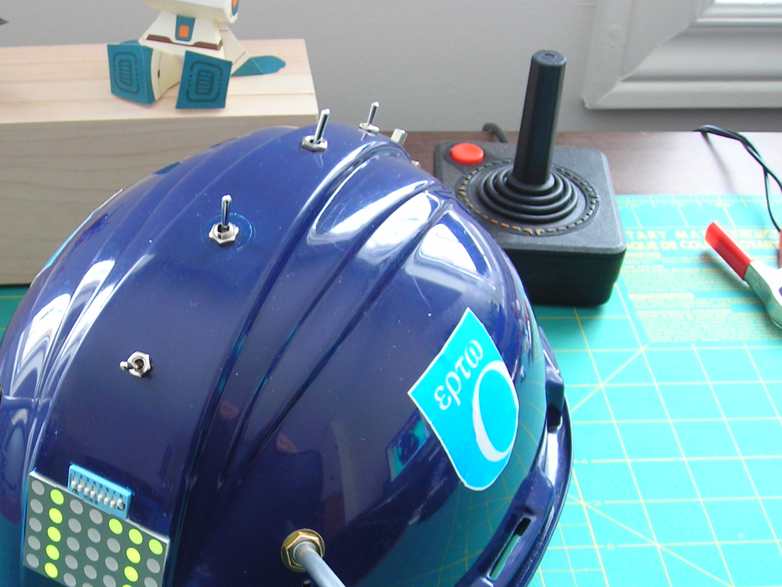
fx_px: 1491
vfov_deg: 22.1
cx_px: 187
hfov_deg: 28.9
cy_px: 429
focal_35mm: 66
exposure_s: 1/4
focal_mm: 6.8
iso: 62
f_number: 3.3
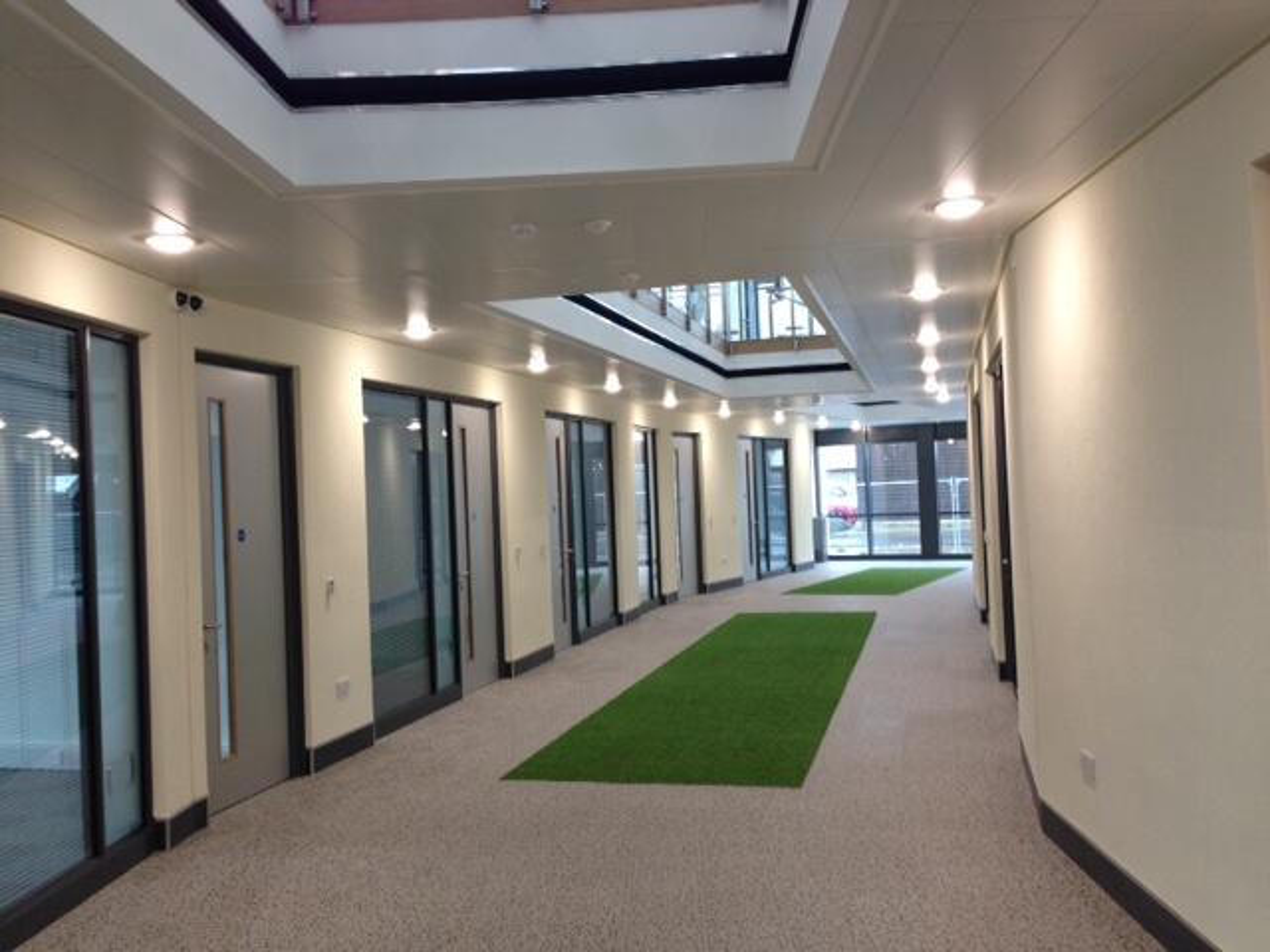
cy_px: 476
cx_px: 635
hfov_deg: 55.4
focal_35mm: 33
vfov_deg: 42.9
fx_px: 1211
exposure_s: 1/40
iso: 64
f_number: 2.4
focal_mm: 4.12
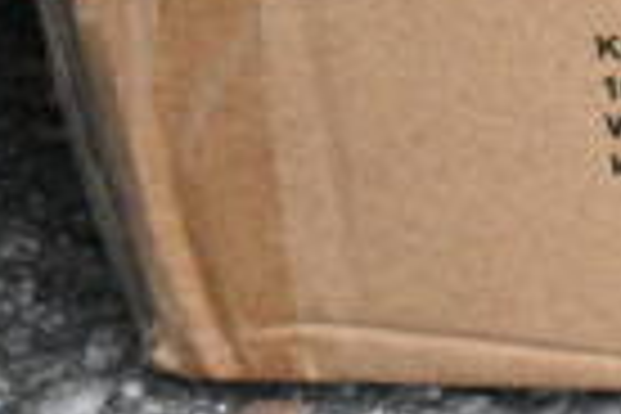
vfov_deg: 6.0
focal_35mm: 226
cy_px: -194
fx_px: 3898
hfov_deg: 8.6
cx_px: 1310
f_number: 13
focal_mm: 34
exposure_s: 1/640
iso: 6400
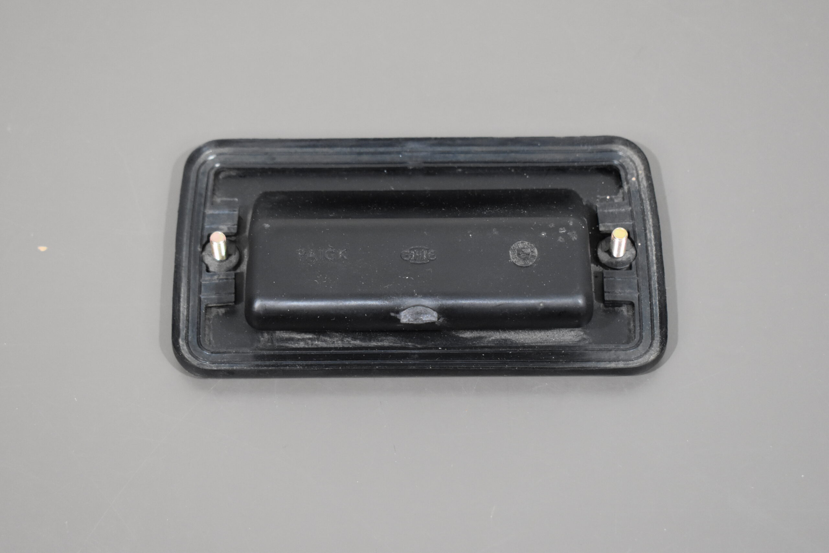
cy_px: 276
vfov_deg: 18.9
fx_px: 1658
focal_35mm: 72
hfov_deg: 28.1
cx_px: 414
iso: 2200
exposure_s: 1/125
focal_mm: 48
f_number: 5.3
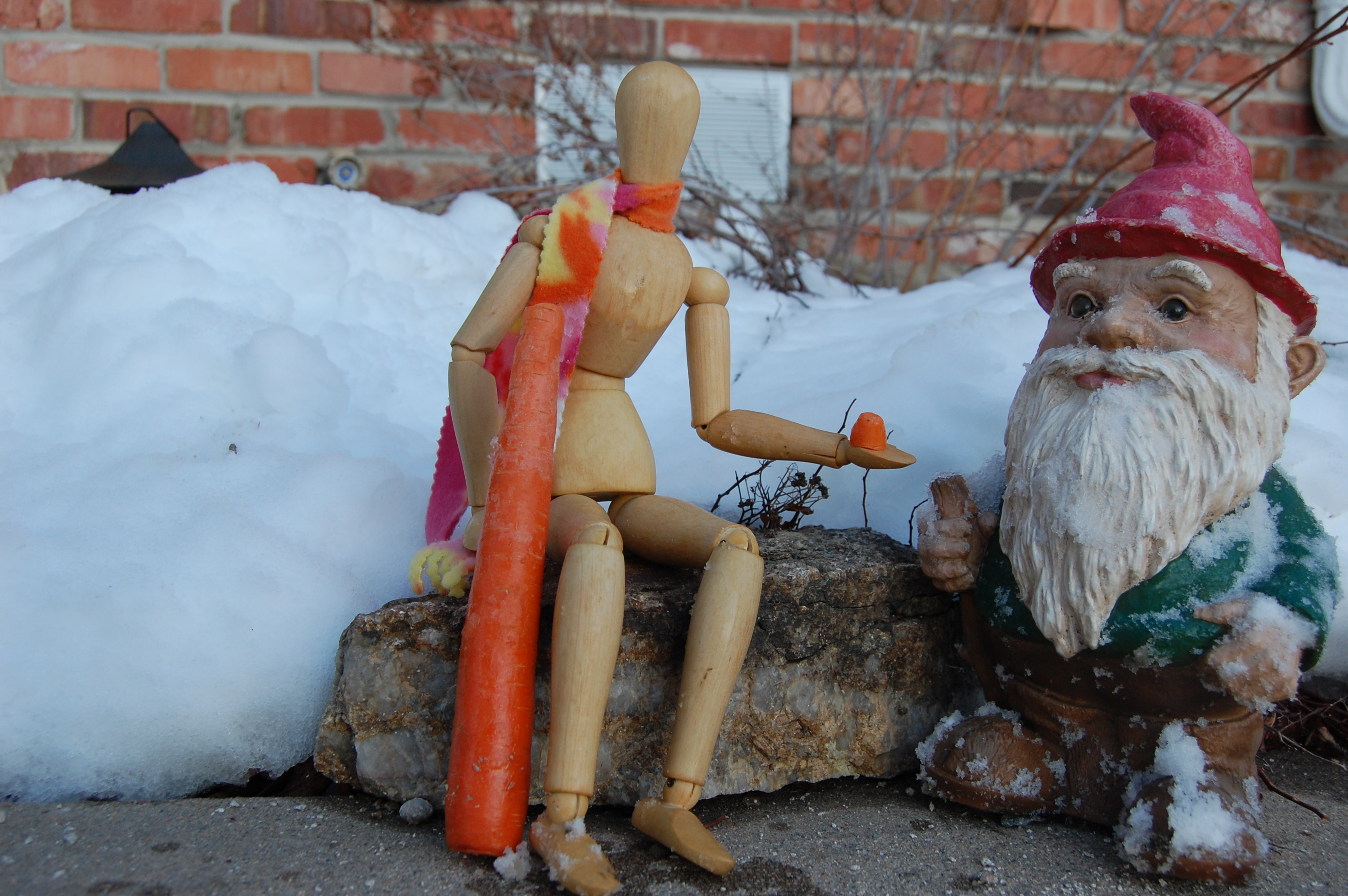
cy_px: 448
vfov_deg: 38.3
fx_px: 1291
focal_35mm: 34
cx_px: 674
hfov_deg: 55.1
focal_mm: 23
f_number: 5.6
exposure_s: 1/125
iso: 400
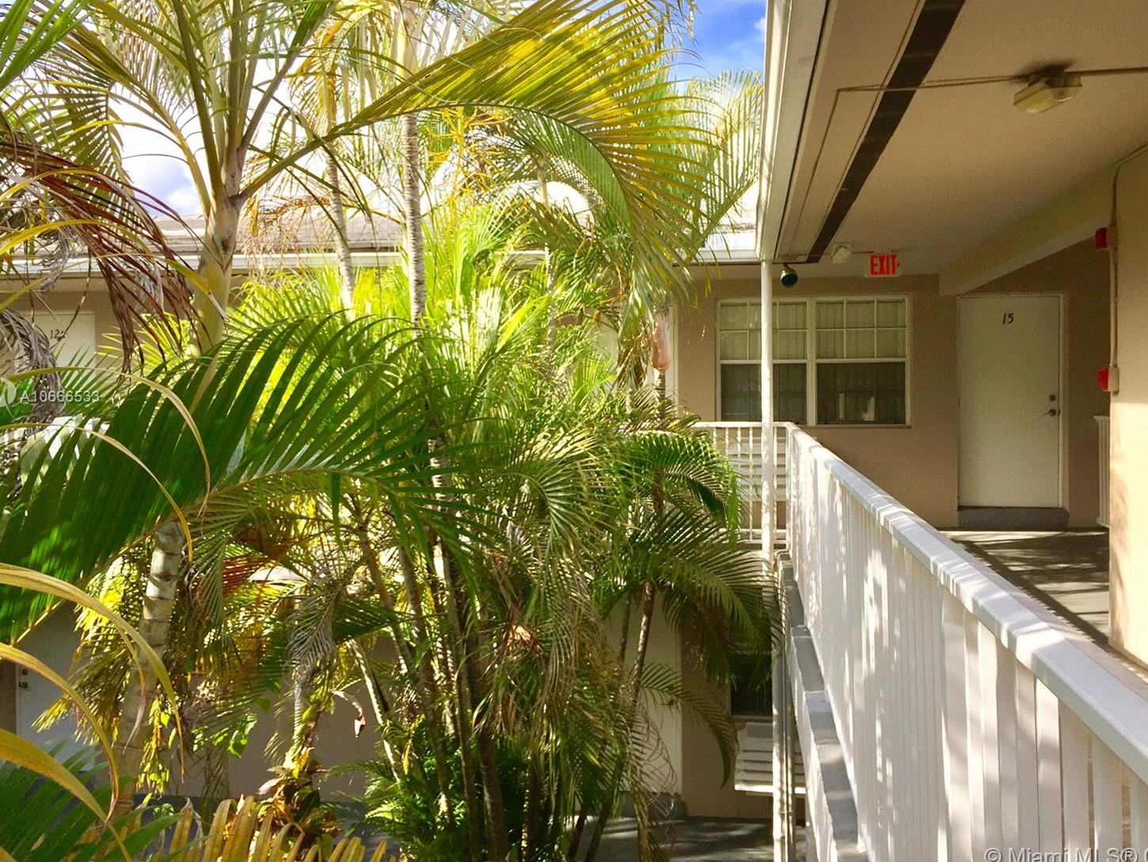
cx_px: 608
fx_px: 1061
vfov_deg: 44.1
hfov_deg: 56.8
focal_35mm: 32
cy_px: 398
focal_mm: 4.15
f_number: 2.2
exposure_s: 1/1014
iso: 32
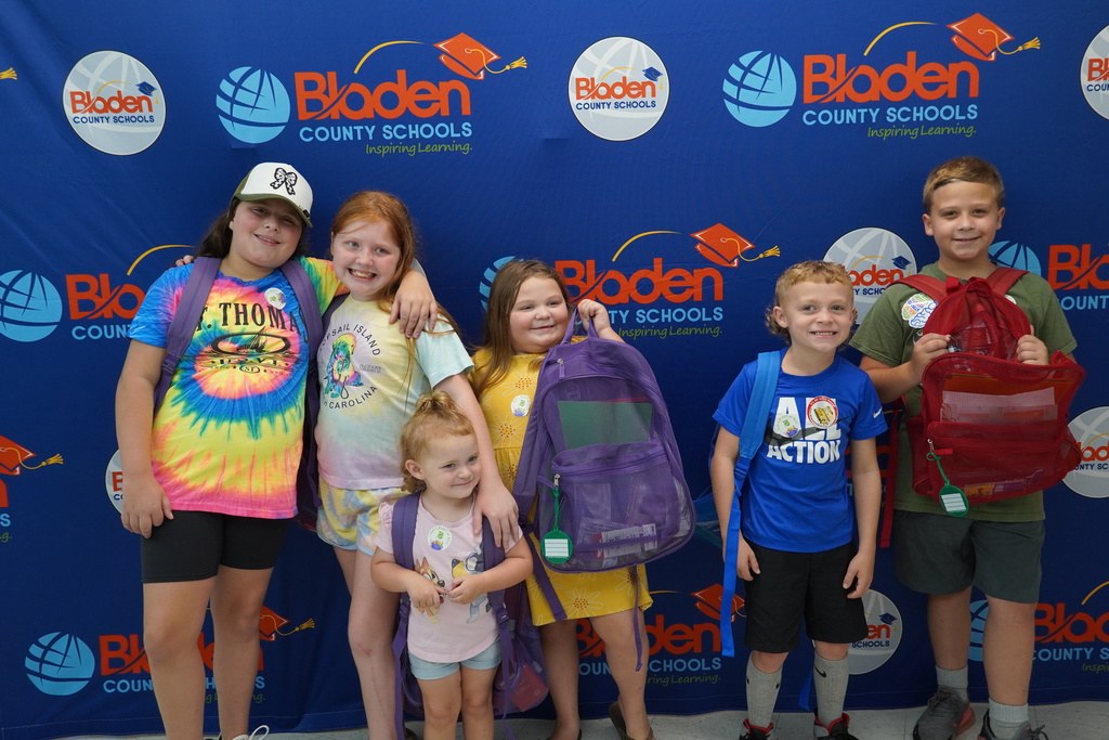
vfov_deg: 43.6
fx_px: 924
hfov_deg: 61.9
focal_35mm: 30
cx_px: 554
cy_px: 370
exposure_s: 1/160
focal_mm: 20
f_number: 4
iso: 1000
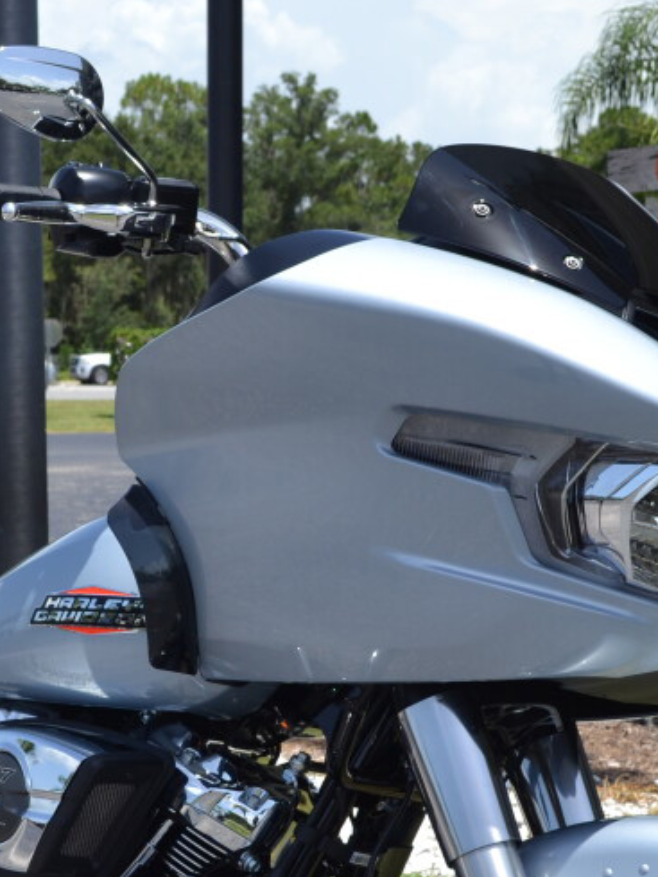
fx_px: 2331
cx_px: 147
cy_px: 716
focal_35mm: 92
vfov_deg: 21.0
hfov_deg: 16.0
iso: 100
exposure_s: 1/250
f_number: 8
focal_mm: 26
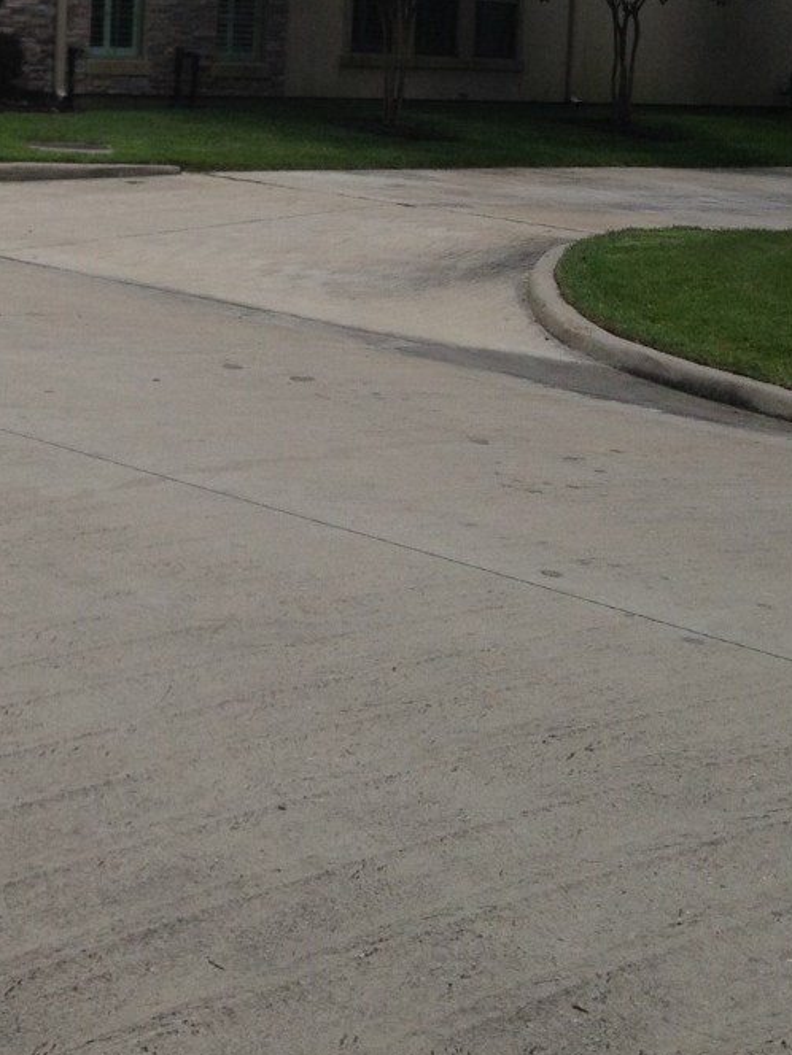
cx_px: -54
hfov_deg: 17.6
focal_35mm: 81
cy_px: 21
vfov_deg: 23.2
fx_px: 2471
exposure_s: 1/2632
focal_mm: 4.28
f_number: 2.4
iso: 50
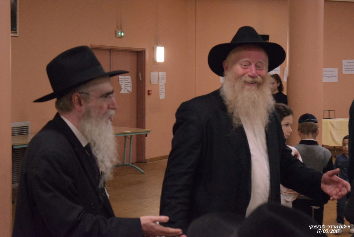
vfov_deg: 16.6
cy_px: 118
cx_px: 177
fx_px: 812
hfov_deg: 24.6
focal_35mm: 82
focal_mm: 55
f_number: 5.6
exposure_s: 1/160
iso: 5600
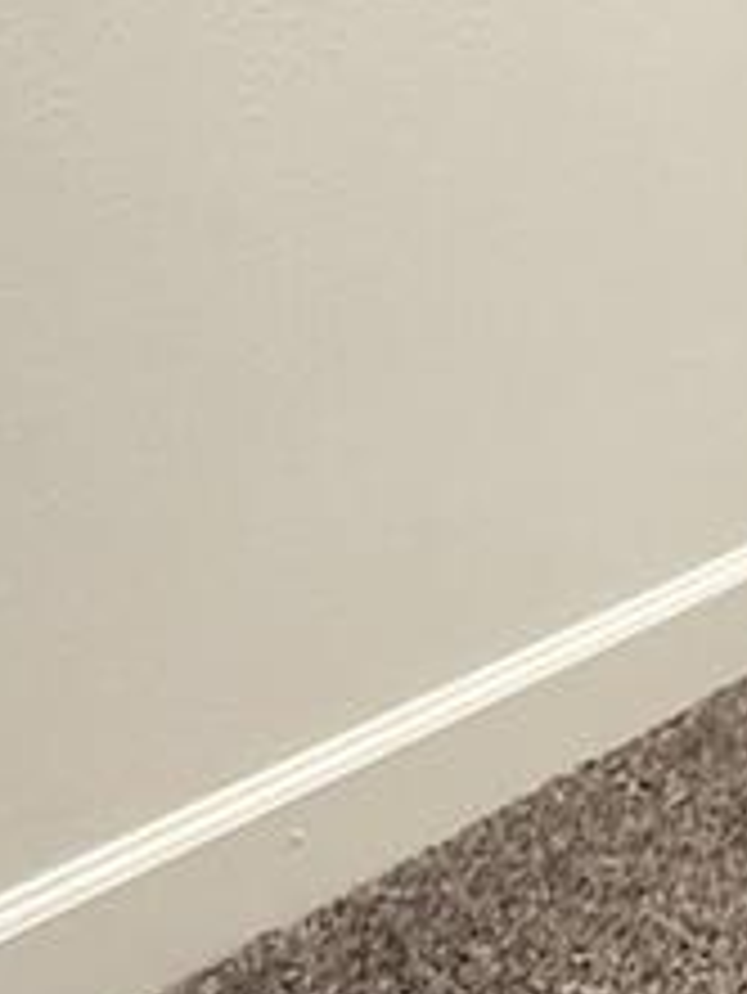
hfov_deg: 17.5
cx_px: 1112
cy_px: -58
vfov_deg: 24.2
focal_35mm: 76
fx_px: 2185
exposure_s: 1/60
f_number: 2.2
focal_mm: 2.22
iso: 640
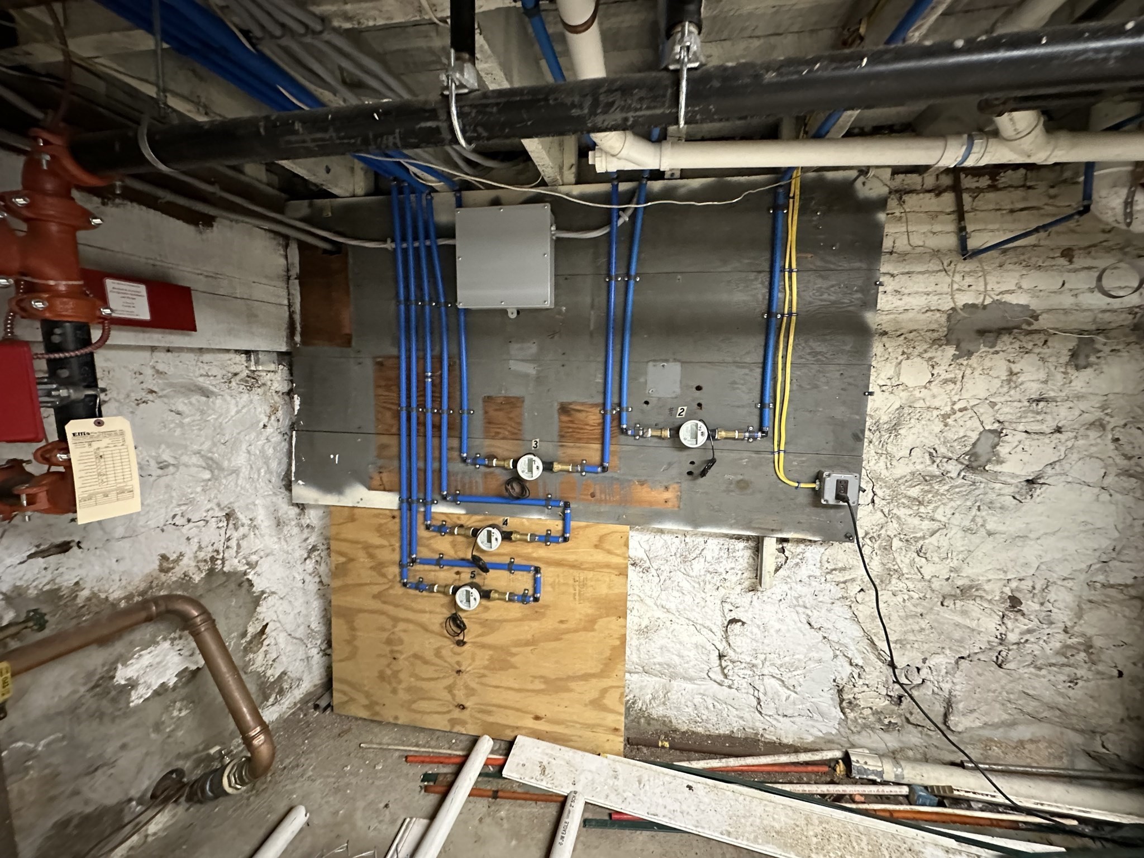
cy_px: 429
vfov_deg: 85.7
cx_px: 572
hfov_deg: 102.1
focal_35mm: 14
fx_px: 463
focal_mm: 2.22
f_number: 2.2
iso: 800
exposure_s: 1/40
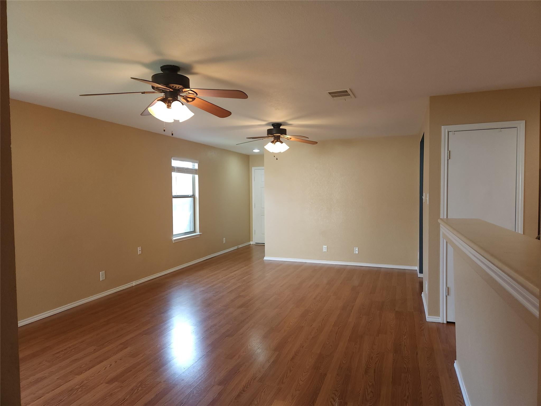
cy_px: 203
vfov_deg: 58.9
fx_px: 359
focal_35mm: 23
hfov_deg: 73.9
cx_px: 270
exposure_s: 1/60
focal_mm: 5.4
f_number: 1.8
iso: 64
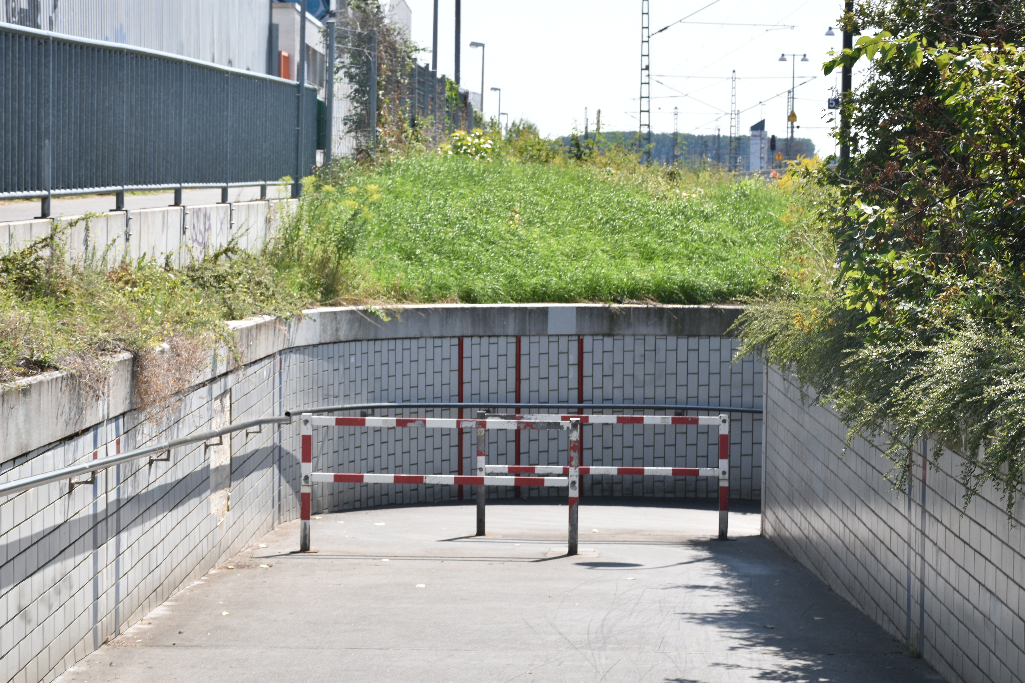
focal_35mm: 84
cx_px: 512
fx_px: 2391
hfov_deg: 24.2
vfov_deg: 16.3
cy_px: 342
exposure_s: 1/320
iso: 200
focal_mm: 56
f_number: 9
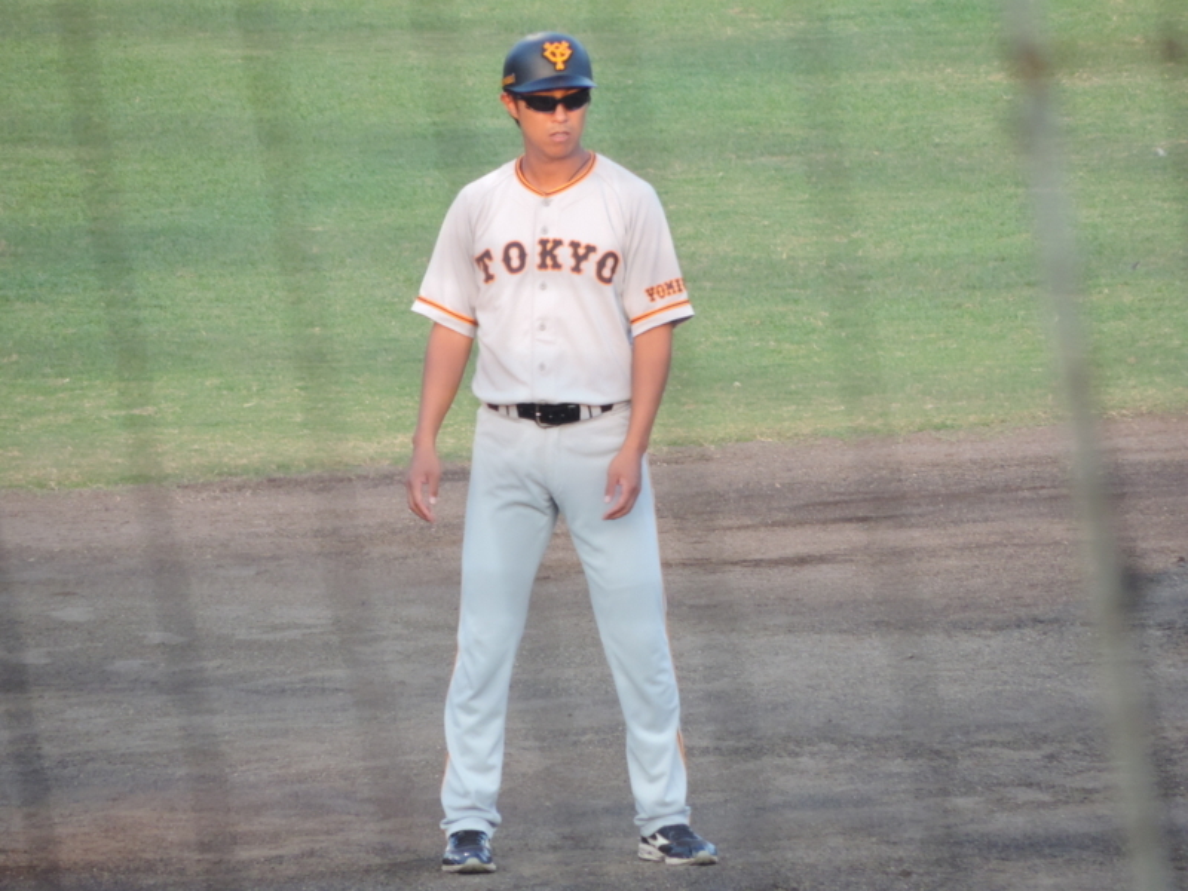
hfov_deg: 2.5
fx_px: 27456
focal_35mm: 800
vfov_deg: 1.9
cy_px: 446
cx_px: 594
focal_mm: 142.6
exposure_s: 1/200
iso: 400
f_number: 5.2
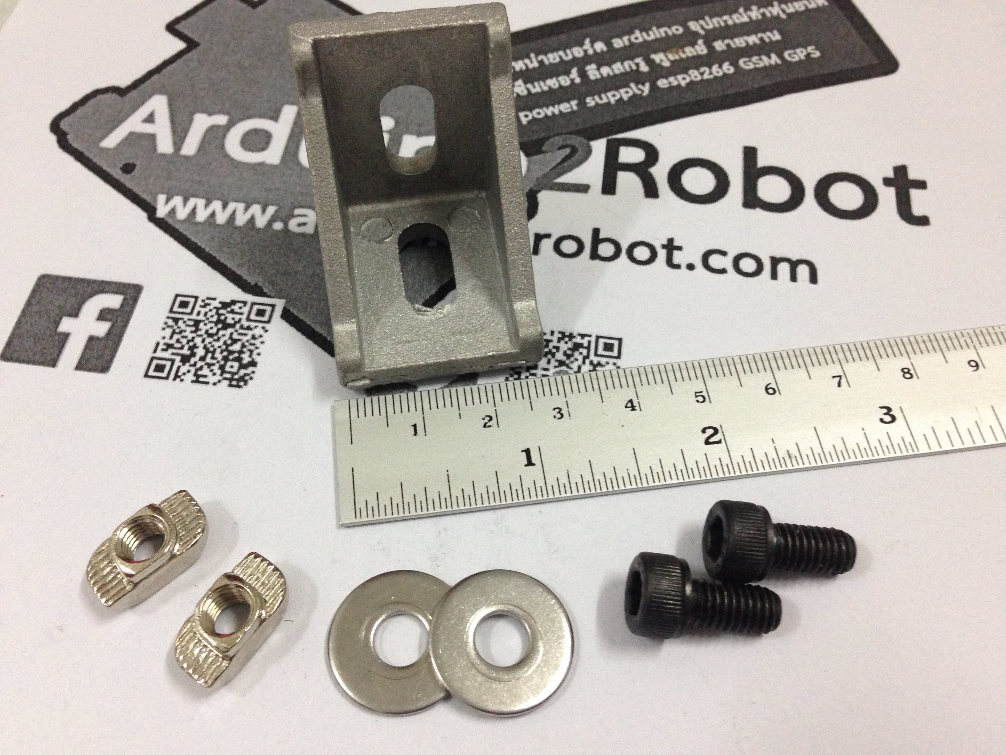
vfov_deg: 42.9
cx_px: 503
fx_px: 959
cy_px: 378
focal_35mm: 33
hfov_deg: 55.4
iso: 250
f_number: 2.4
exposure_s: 1/20
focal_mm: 4.12
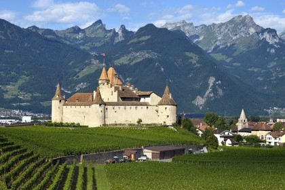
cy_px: 95
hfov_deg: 23.6
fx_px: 681
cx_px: 142
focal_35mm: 86
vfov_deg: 15.9
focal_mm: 86
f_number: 16
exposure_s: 1/250
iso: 200
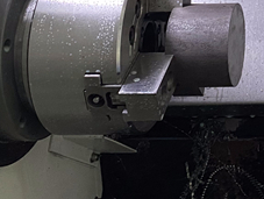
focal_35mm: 95
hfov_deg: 18.3
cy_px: -86
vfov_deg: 14.7
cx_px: 398
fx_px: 726
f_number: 1.8
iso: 100
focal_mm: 5.54
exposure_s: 1/33.3
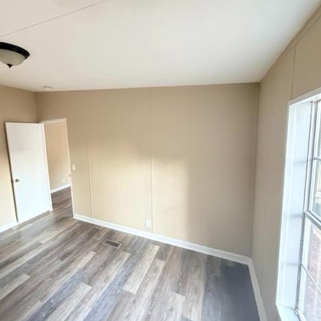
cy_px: 159
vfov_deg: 84.0
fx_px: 178
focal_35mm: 17
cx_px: 109
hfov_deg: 81.3
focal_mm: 2.22
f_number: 2.2
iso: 800
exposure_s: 1/60
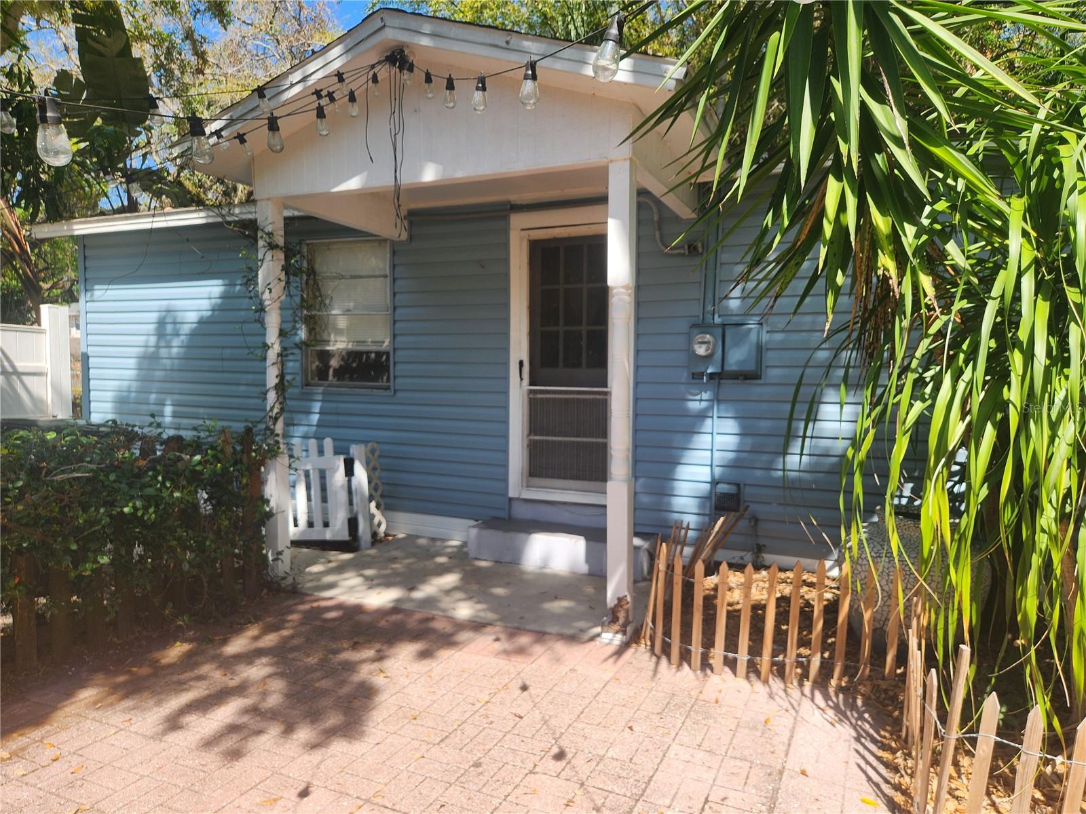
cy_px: 407
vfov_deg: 58.9
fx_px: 722
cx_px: 543
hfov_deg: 73.9
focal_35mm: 23
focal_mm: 5.4
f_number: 1.8
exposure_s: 1/633
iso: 20
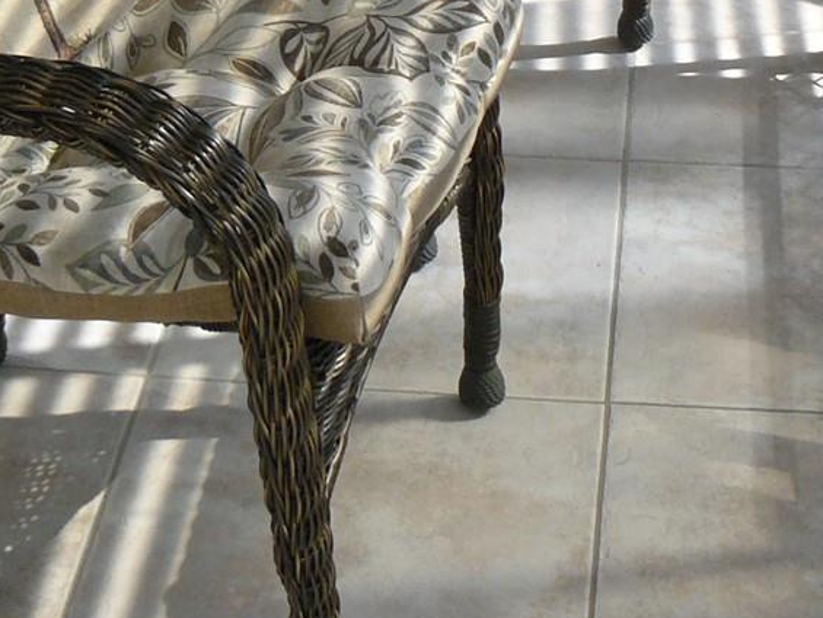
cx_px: 438
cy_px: -211
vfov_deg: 13.9
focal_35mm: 102
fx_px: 2426
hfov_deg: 19.3
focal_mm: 6
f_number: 4
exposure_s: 1/250
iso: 100
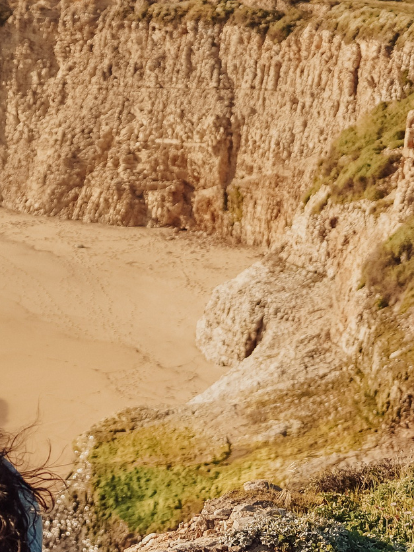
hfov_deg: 13.2
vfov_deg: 19.0
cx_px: -278
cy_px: 390
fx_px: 1642
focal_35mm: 103
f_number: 2.2
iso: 250
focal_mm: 35
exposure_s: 1/4000
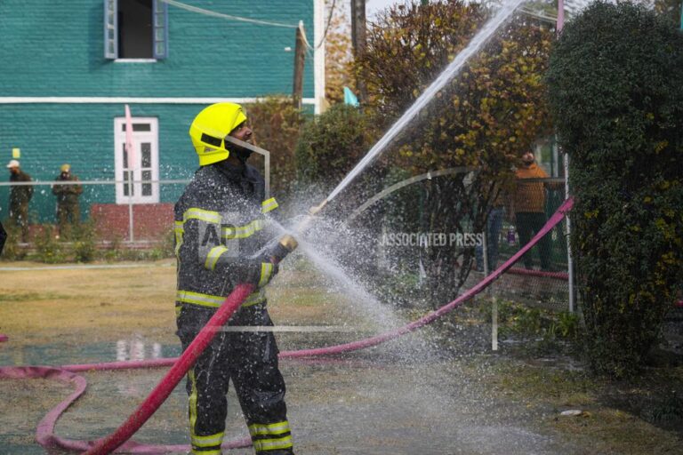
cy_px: 228
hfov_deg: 23.9
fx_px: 1613
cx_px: 342
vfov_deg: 16.1
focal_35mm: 85
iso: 400
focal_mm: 85
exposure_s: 1/1600
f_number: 4.5
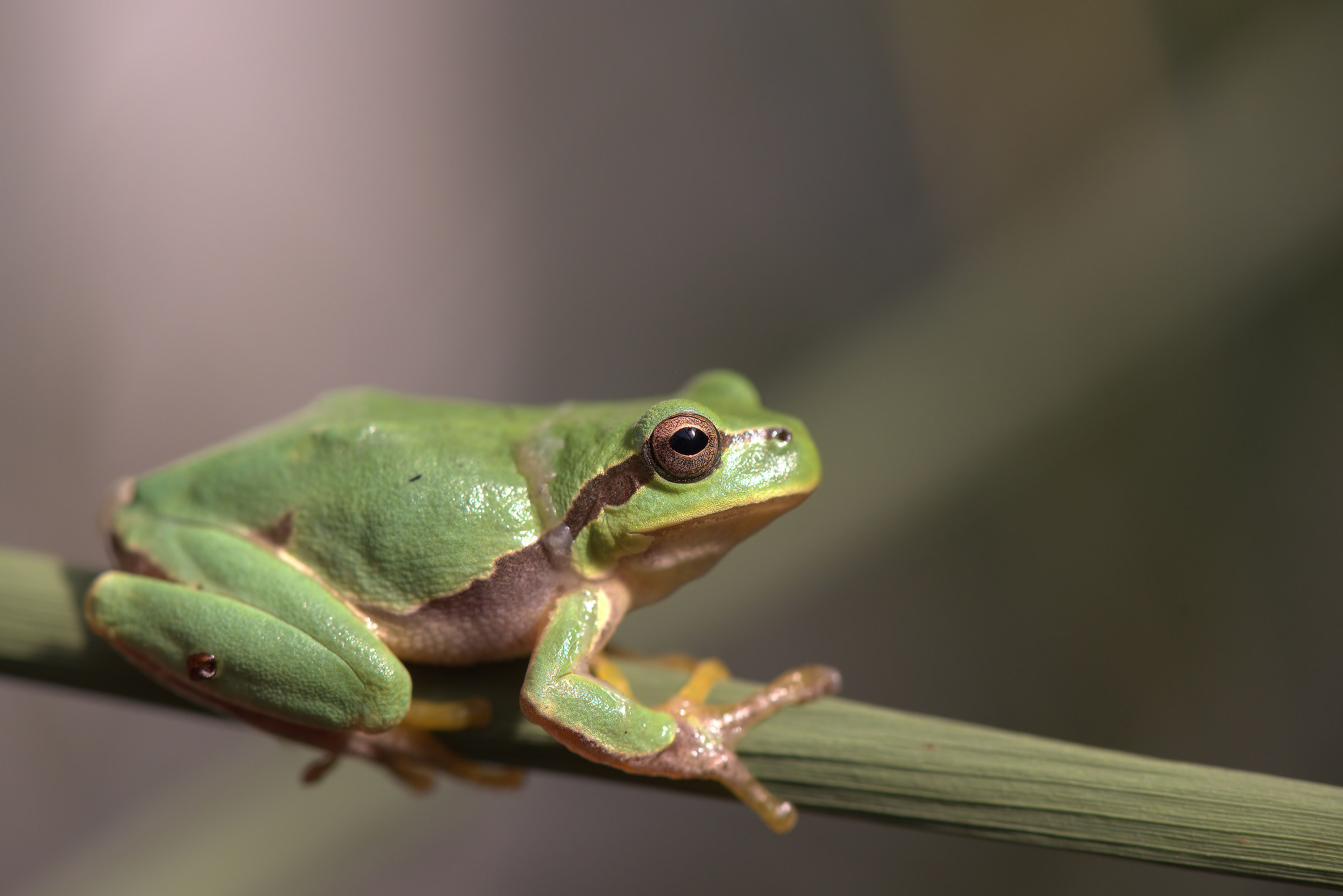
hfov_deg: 19.5
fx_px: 3918
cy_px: 448
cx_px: 672
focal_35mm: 105
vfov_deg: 13.0
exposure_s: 1/800
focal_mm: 105
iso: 800
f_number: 8
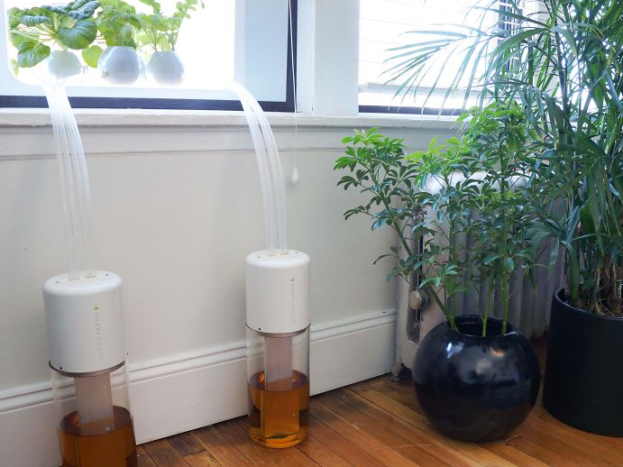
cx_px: 361
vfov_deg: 42.9
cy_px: 252
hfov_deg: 55.1
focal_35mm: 33
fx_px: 594
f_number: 4.5
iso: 200
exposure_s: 1/40
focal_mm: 18
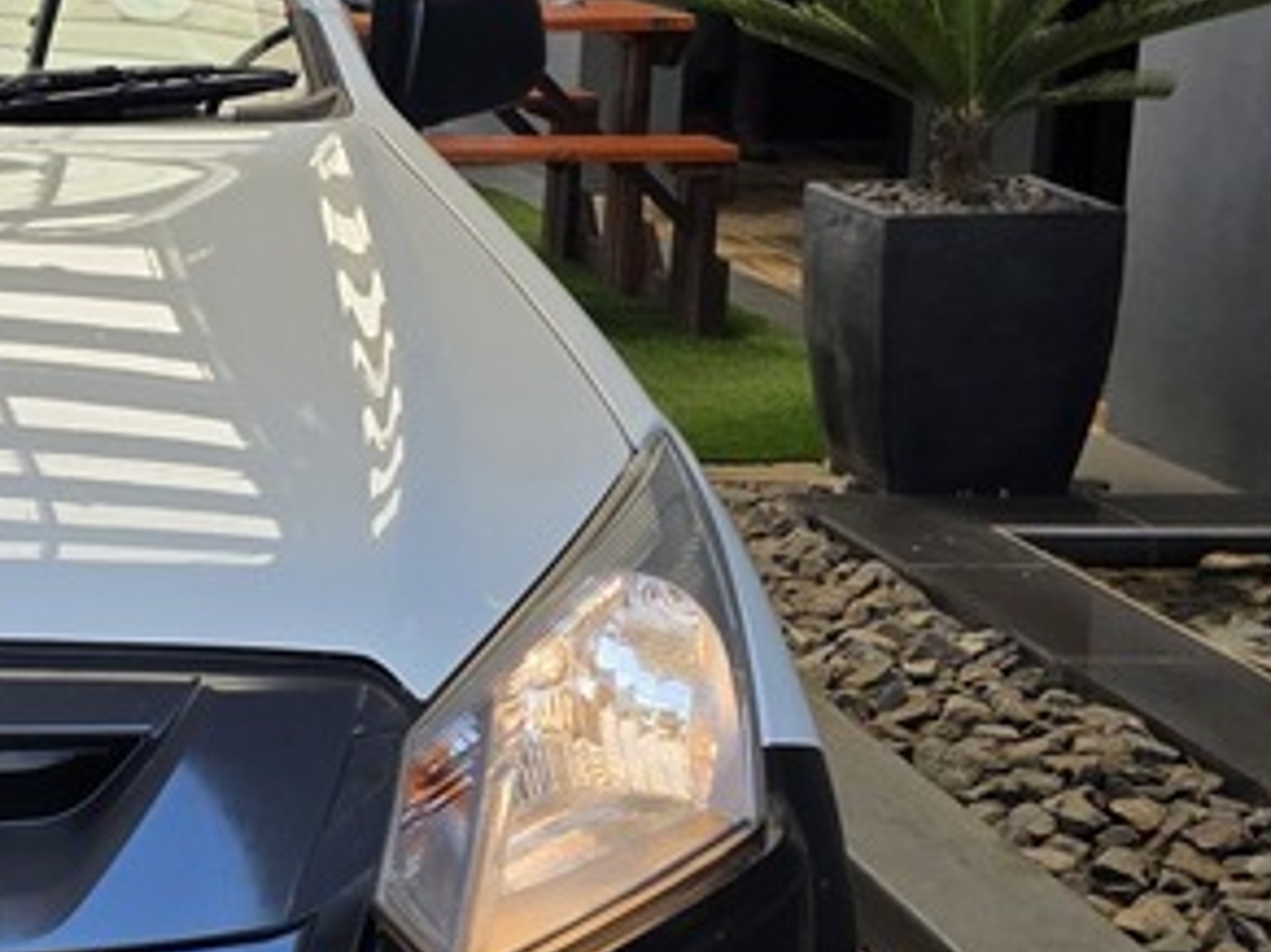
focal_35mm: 81
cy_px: 380
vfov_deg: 18.2
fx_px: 2973
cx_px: -415
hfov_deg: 21.6
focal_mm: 6.25
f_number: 1.7
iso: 80
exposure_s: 1/1465
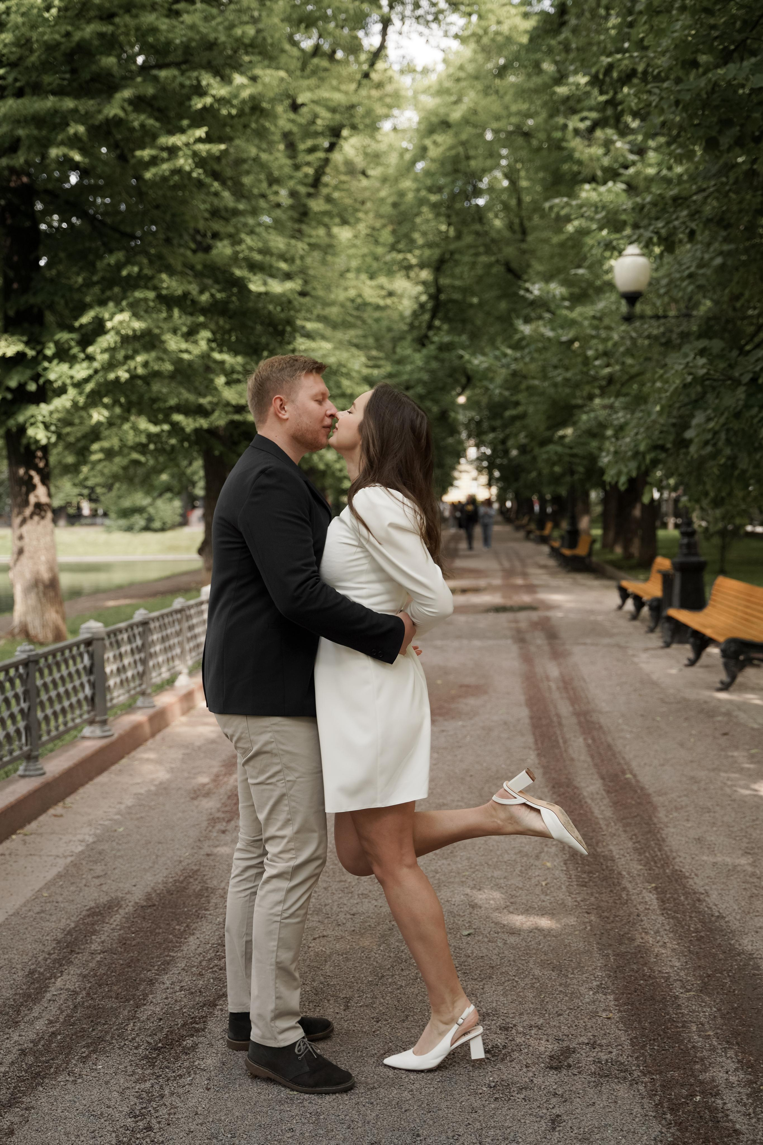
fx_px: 1335
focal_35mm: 42
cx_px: 382
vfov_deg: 46.4
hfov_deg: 31.9
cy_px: 572
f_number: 2.8
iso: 100
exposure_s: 1/320
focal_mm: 42
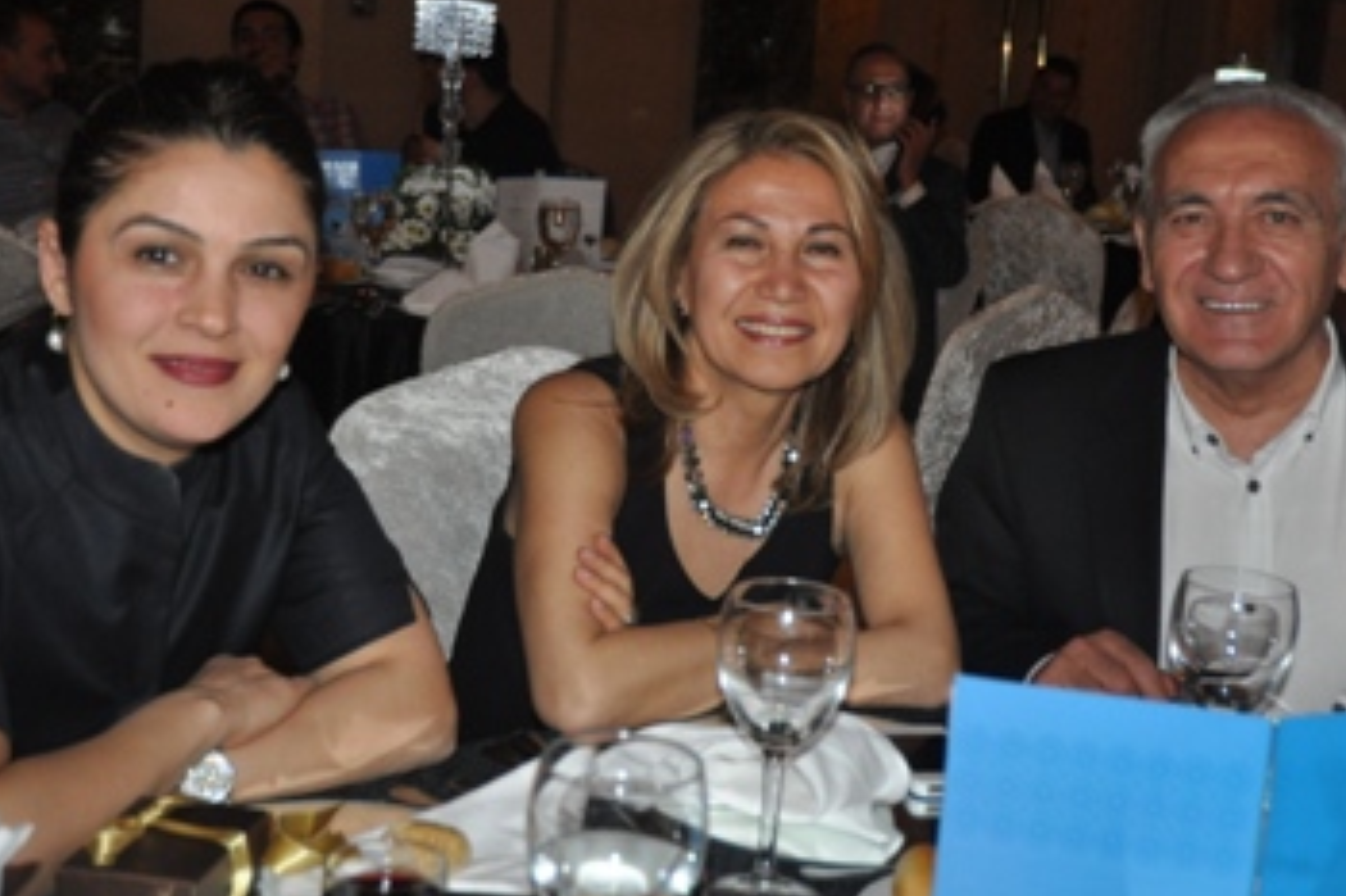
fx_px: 2079
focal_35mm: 56
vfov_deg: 24.3
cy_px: 369
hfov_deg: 35.8
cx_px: 754
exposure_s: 1/60
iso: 800
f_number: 3.8
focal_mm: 29
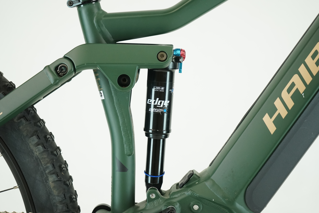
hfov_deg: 28.8
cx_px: 160
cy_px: 106
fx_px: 620
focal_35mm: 70
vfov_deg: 19.5
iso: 1600
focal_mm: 70
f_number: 5.6
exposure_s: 1/200
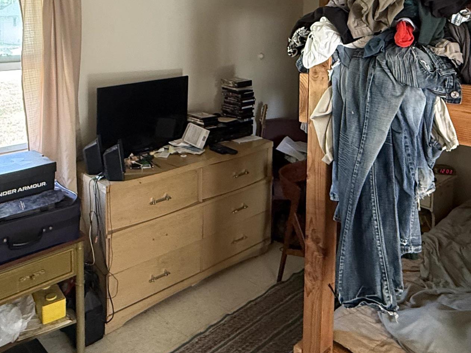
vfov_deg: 39.6
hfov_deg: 54.0
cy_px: 54
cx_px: 239
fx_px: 463
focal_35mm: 34
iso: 400
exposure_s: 1/60
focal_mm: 2.22
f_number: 2.2
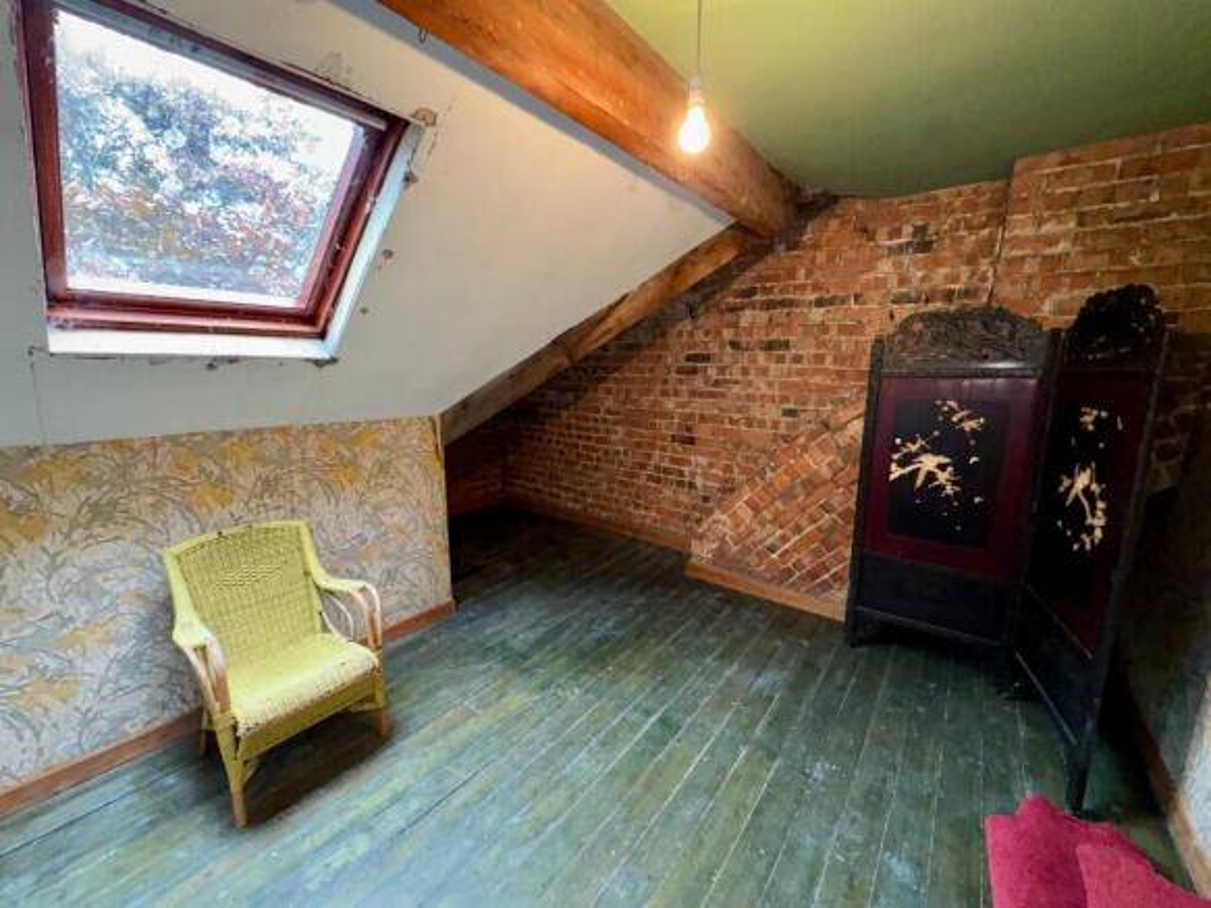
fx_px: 490
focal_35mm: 14
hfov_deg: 102.1
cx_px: 606
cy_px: 454
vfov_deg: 85.7
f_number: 2.2
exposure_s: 1/50
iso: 125
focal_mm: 2.22
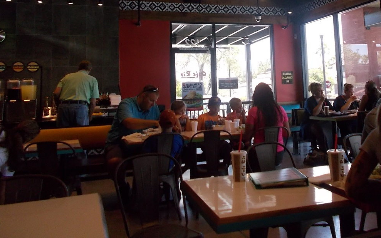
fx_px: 395
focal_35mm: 38
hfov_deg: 50.8
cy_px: 42
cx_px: 249
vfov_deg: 32.5
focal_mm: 4.6
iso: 280
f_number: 3.2
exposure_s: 1/250
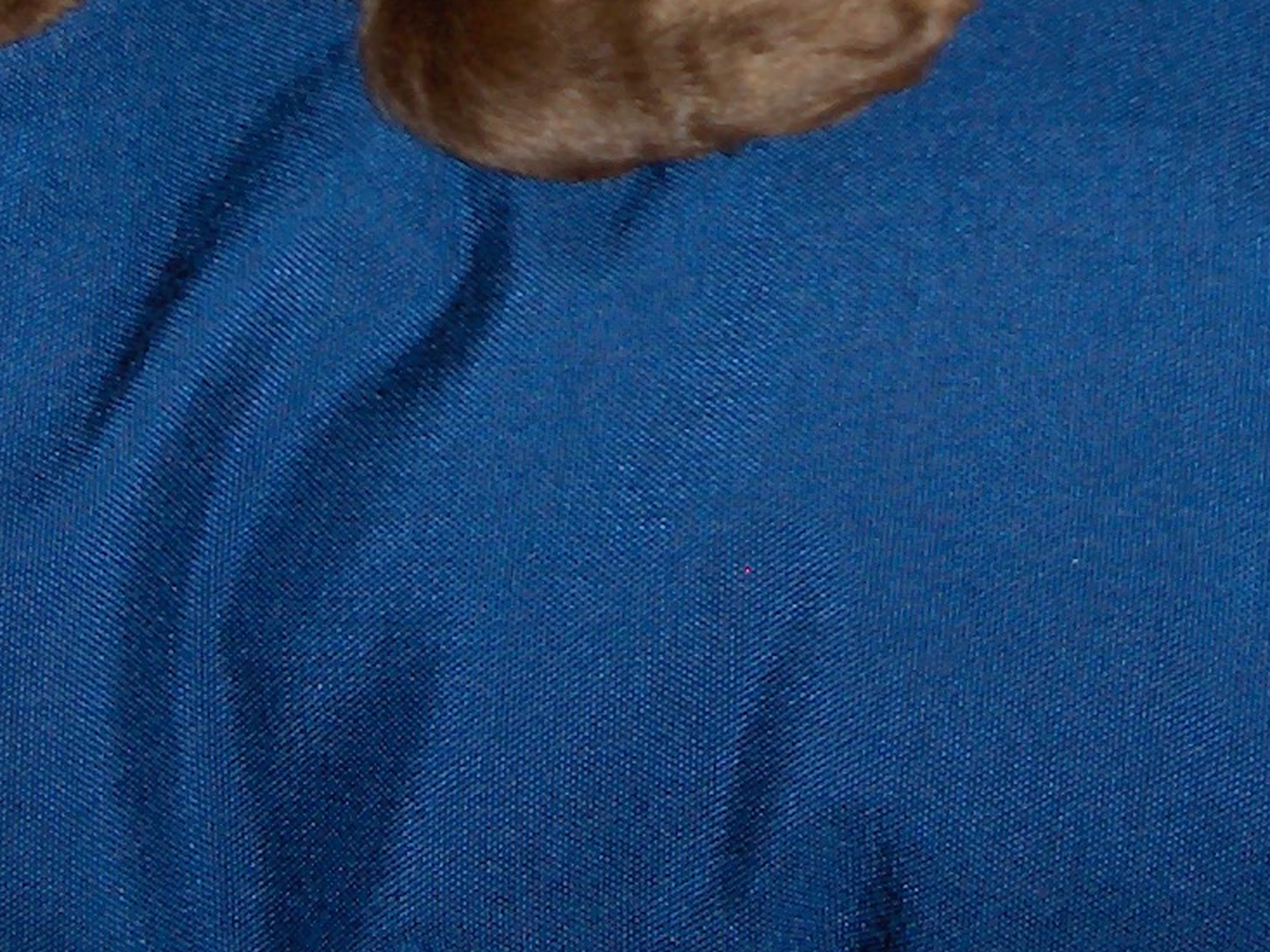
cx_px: 785
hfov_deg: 17.9
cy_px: -414
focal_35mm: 110
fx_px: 4036
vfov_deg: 12.9
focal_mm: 5.8
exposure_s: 1/60
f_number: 2.6
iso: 100
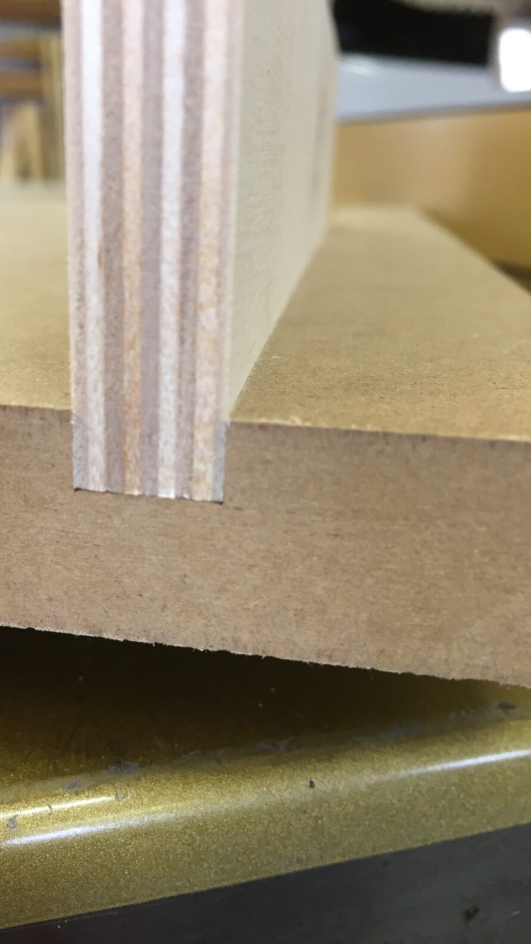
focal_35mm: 32
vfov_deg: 61.0
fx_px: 801
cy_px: 467
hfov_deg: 36.3
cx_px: 176
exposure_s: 1/30
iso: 80
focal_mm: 4.15
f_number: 2.2
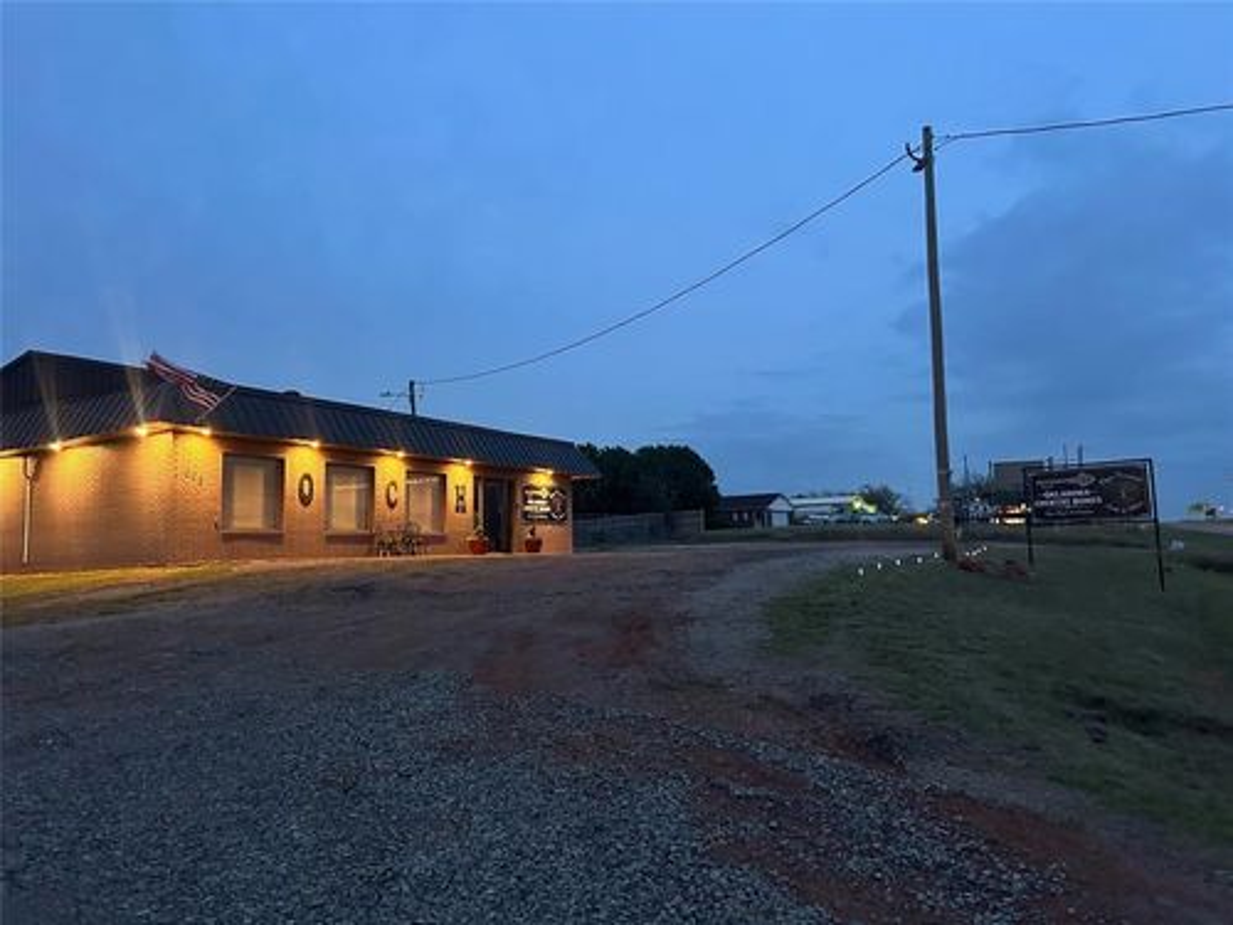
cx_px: 616
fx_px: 926
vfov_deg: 53.1
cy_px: 462
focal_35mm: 26
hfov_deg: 67.3
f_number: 1.5
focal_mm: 5.7
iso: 640
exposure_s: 1/30
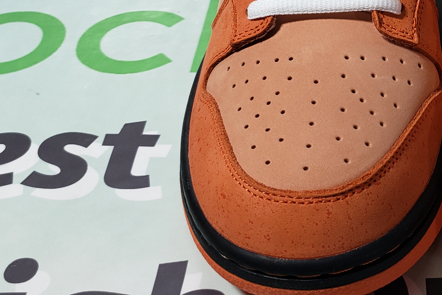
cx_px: 413
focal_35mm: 69
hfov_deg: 27.9
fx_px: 847
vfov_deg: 19.2
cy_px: 3
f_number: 1.5
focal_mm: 4.3
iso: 50
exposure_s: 1/450
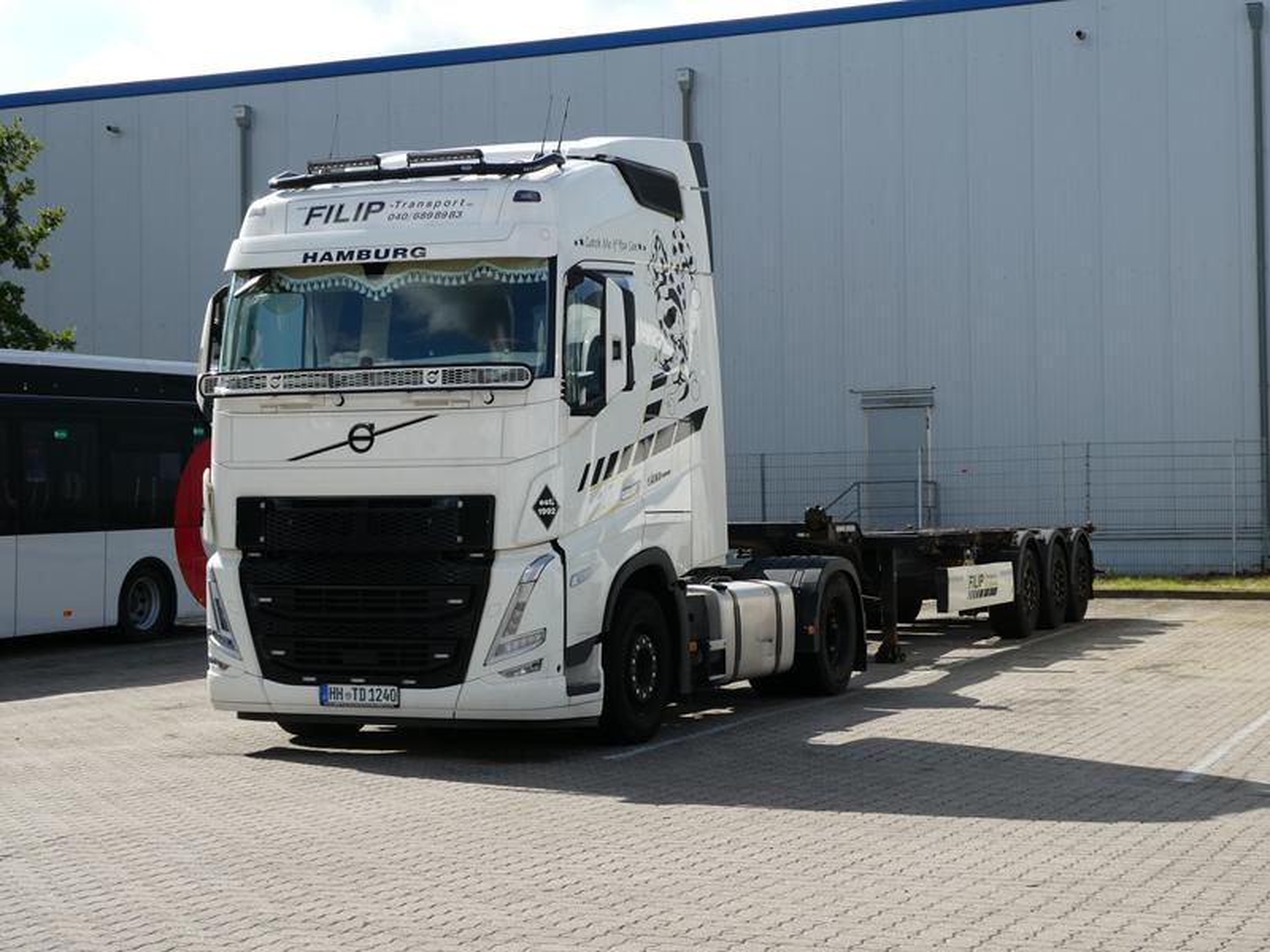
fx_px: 2091
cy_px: 476
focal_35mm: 57
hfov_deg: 33.8
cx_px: 635
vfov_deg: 25.7
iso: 80
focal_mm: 10.3
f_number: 4.2
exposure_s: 1/500
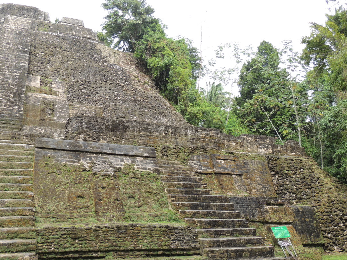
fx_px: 391
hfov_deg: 47.9
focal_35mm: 39
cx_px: 177
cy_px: 138
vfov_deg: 36.8
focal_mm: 5.8
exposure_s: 1/200
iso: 100
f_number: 3.2
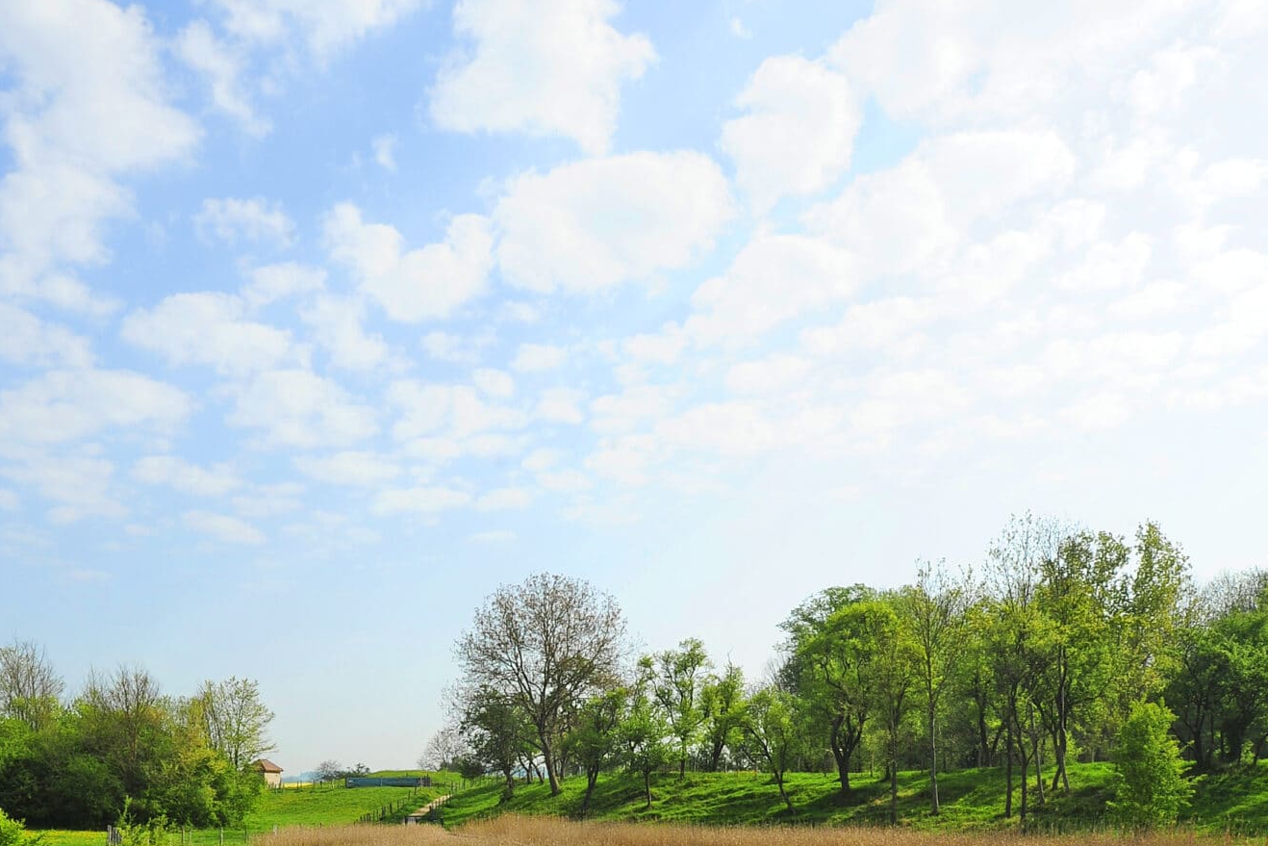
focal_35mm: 33
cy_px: 906
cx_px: 462
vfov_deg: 35.0
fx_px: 1162
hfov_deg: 56.4
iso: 320
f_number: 16
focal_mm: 17
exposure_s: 1/200
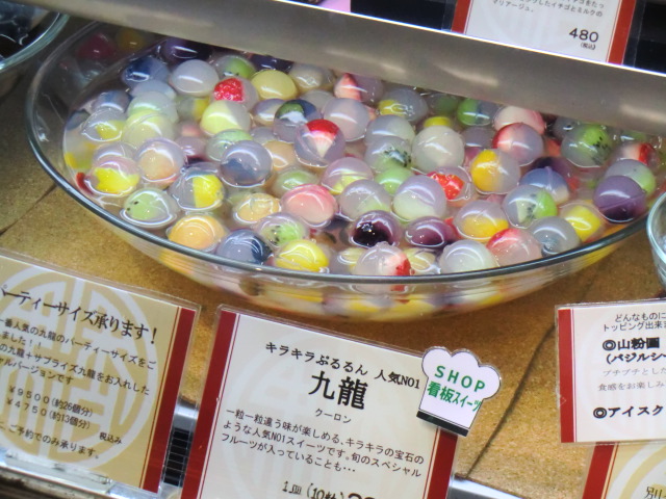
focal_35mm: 105
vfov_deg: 14.1
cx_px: 333
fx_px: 2020
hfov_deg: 18.7
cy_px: 250
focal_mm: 18.8
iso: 800
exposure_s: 1/60
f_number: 5
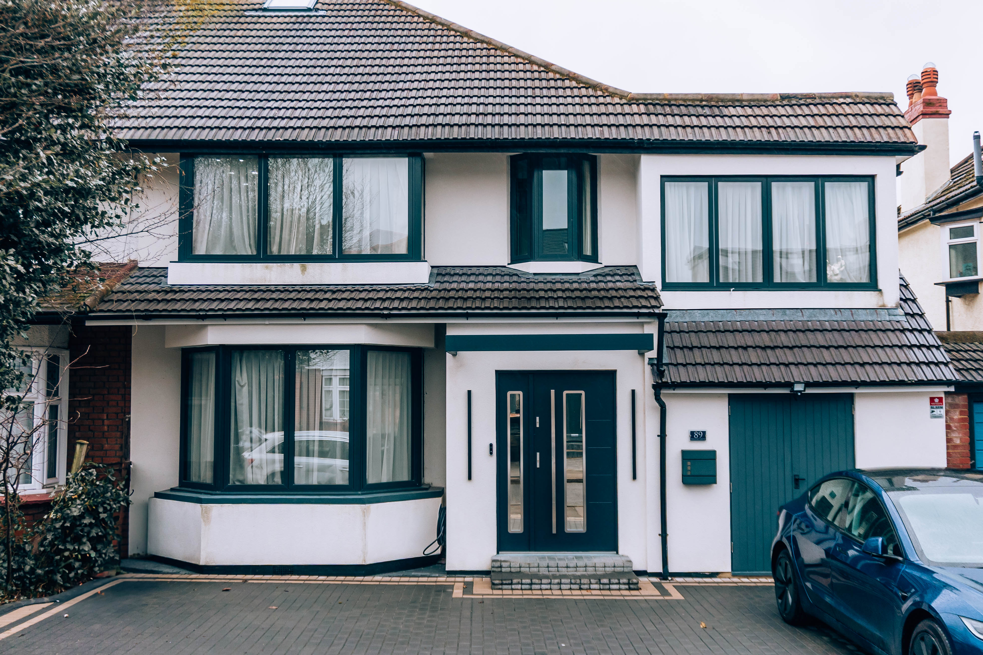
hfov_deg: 53.1
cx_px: 492
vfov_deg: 36.9
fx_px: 983
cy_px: 328
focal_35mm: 36
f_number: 4.5
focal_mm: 24
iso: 320
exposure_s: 1/125
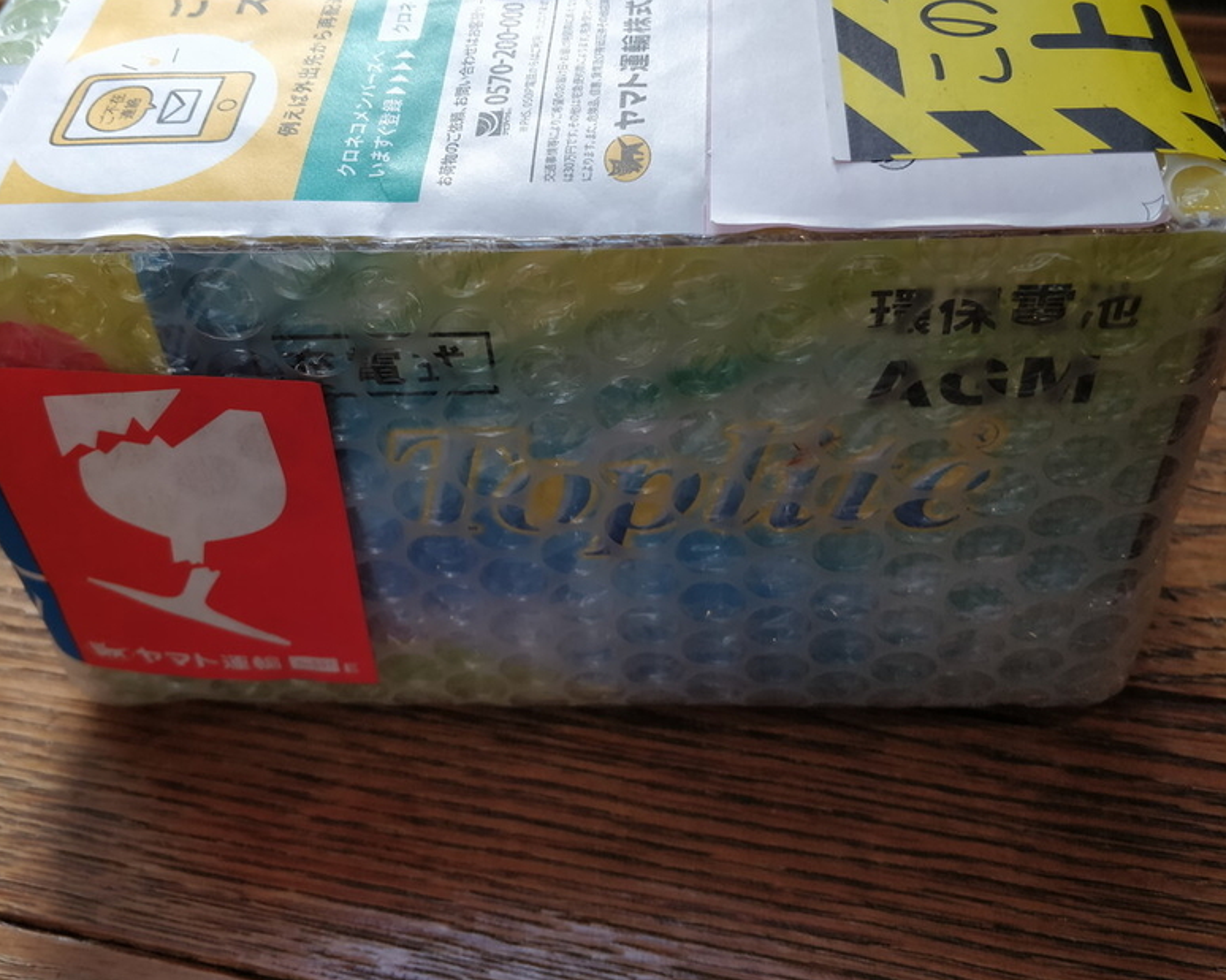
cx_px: 608
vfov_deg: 46.7
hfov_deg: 57.2
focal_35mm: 31
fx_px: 1125
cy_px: 377
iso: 250
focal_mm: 4.1
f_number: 1.7
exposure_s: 1/100
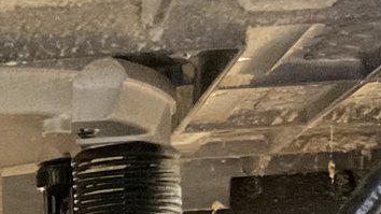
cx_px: -142
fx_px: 1364
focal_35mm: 135
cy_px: 547
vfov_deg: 8.1
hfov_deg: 15.0
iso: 500
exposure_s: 1/24
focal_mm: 3
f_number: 1.8
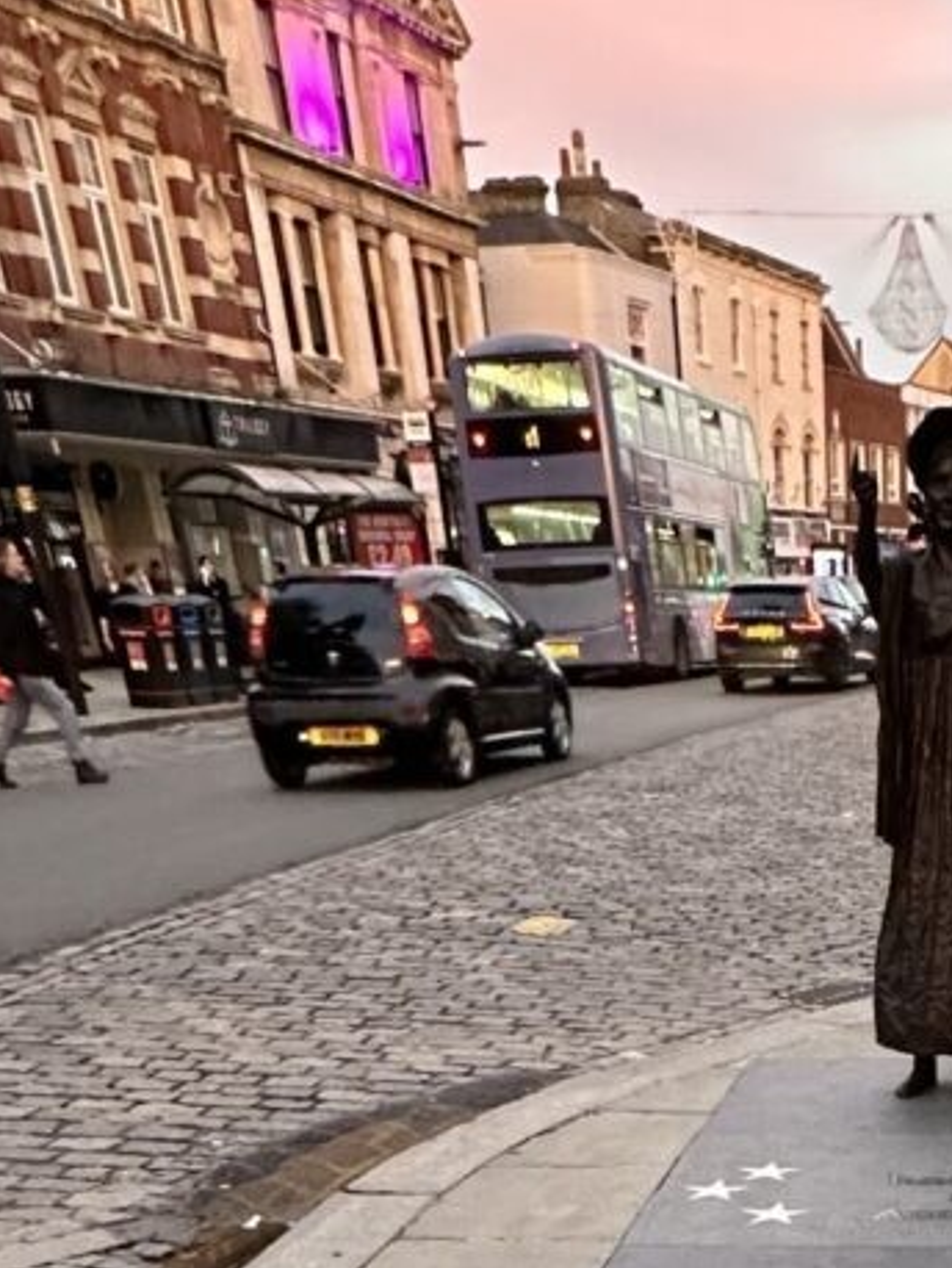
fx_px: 1612
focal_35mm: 44
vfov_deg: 31.2
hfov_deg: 30.5
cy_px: 1722
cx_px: 958
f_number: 2.2
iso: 640
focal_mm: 2.22
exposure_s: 1/60
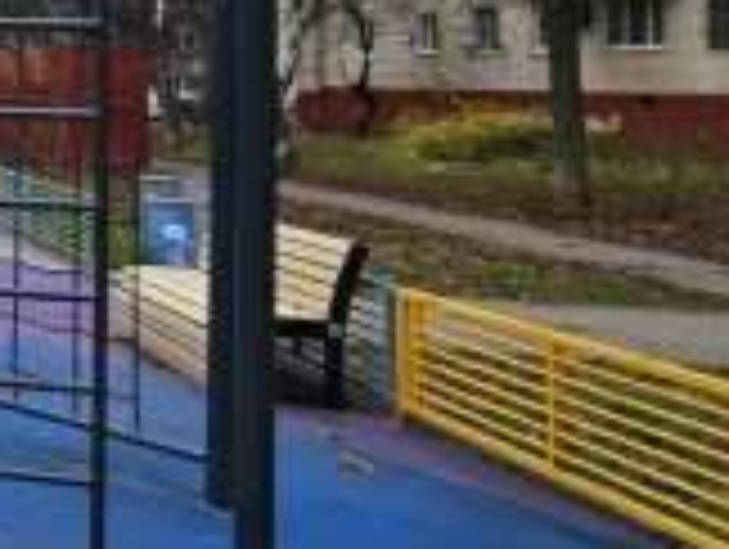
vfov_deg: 27.8
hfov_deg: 22.7
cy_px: 22
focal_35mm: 50
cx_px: -562
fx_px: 1055
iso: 50
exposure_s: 1/364
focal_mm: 2.2
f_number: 2.2
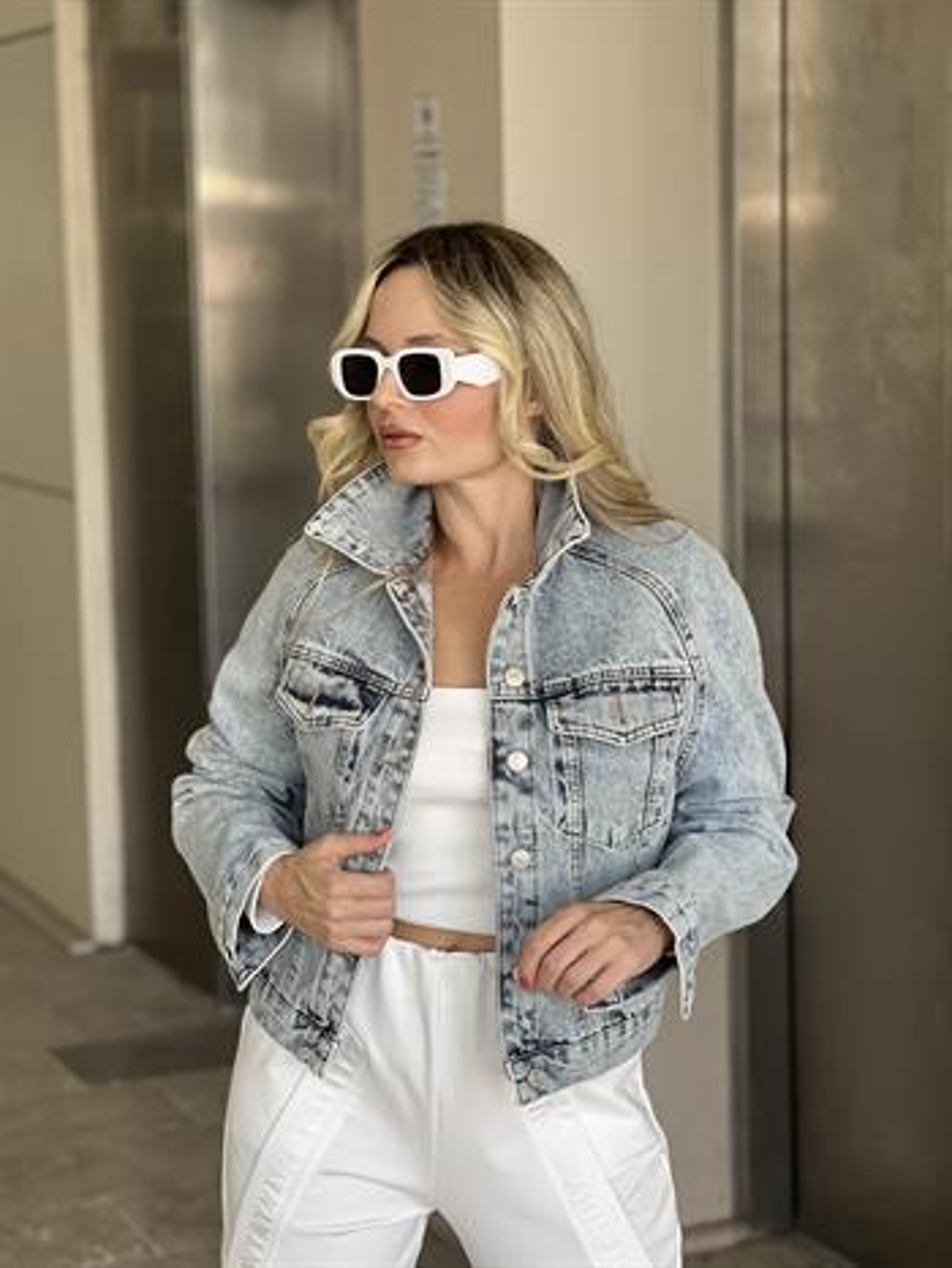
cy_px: 634
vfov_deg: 25.3
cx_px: 476
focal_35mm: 77
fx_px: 2821
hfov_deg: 19.2
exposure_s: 1/121
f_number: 2.8
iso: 125
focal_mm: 9
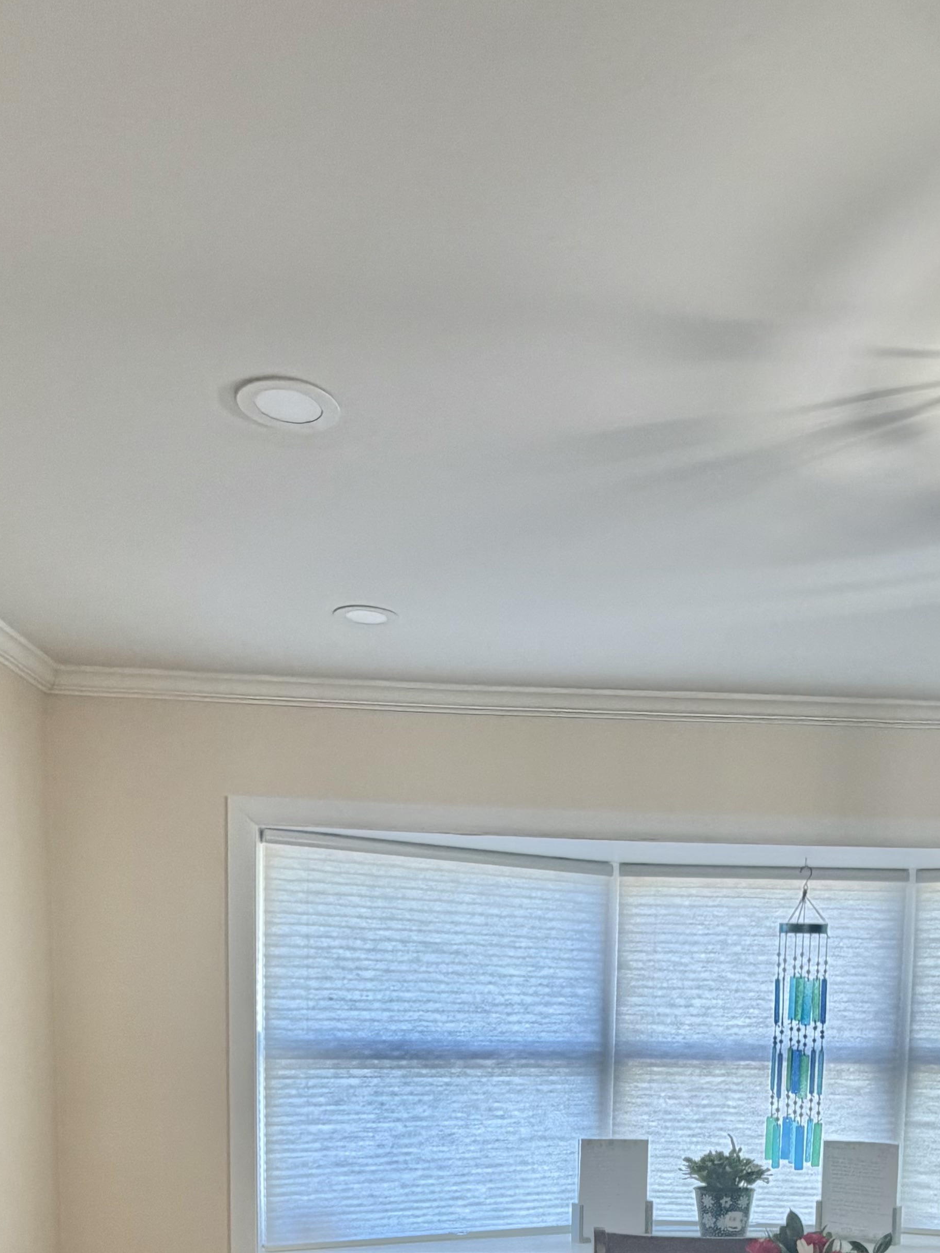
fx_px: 1195
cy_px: 1133
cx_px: 565
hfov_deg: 42.7
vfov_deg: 49.2
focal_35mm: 33
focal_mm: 2.22
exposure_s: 1/120
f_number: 2.2
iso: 160
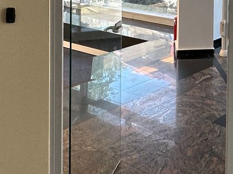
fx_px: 424
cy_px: -53
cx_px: 220
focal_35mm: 63
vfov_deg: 21.1
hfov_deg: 29.2
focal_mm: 2.22
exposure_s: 1/100
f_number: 2.2
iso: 80
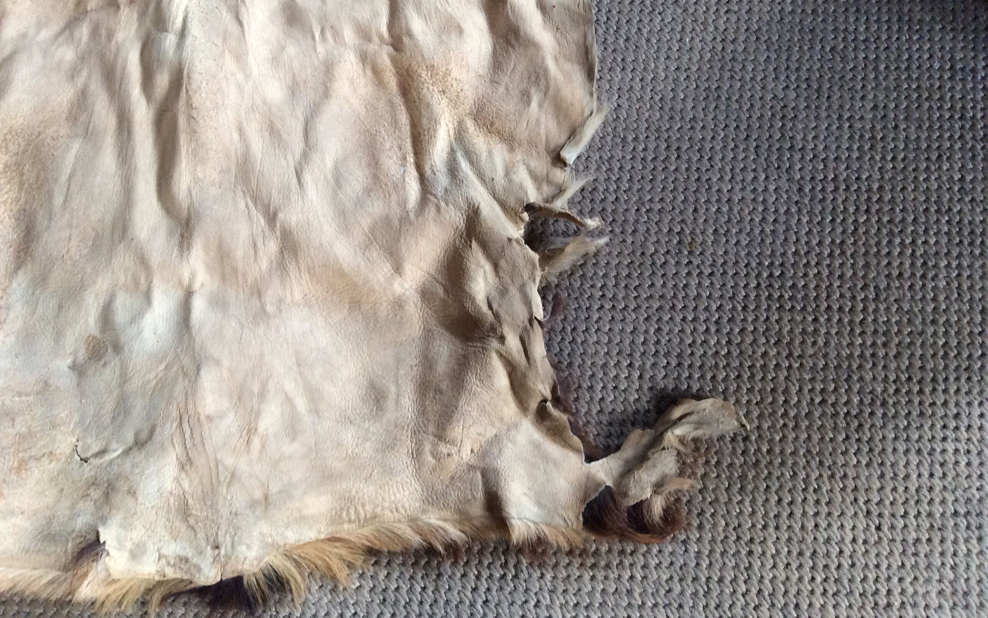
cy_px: 256
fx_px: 916
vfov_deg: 37.2
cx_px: 493
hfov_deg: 56.7
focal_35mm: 34
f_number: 2.4
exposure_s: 1/25
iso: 160
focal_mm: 3.3
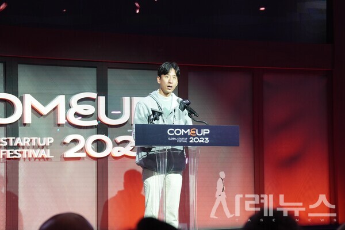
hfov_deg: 19.5
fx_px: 1006
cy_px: 115
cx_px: 172
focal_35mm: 105
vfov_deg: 13.0
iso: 1000
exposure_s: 1/100
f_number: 4
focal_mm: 70
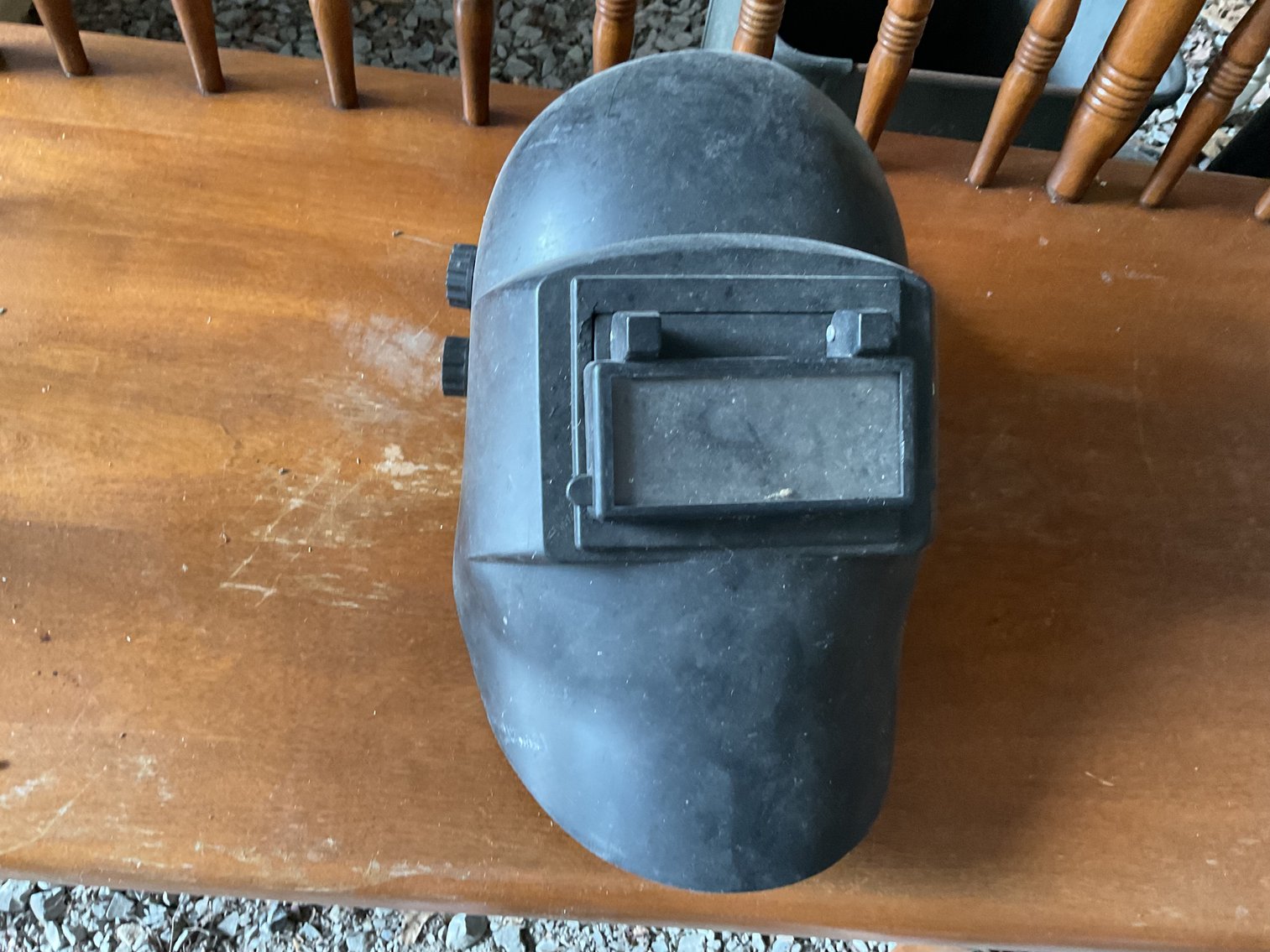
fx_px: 1064
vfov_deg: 48.2
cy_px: 476
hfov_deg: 61.7
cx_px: 635
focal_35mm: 29
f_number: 1.8
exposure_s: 1/40
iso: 320
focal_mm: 3
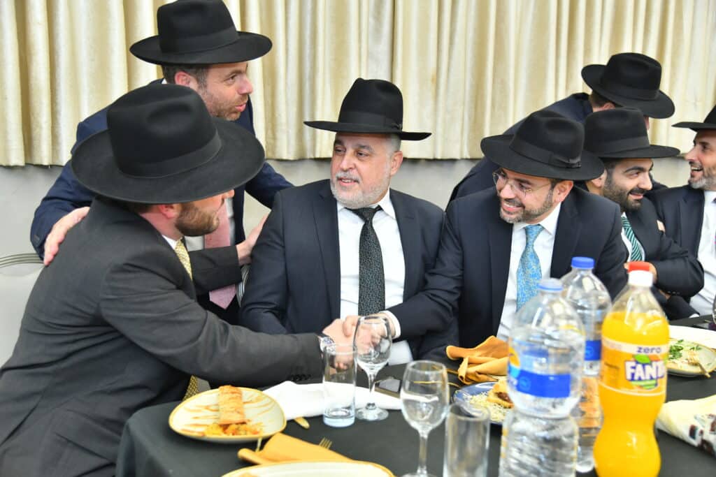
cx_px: 358
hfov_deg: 48.5
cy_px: 238
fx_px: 796
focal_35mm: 40
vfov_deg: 33.4
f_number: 4.5
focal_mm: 40
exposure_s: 1/200
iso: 1000
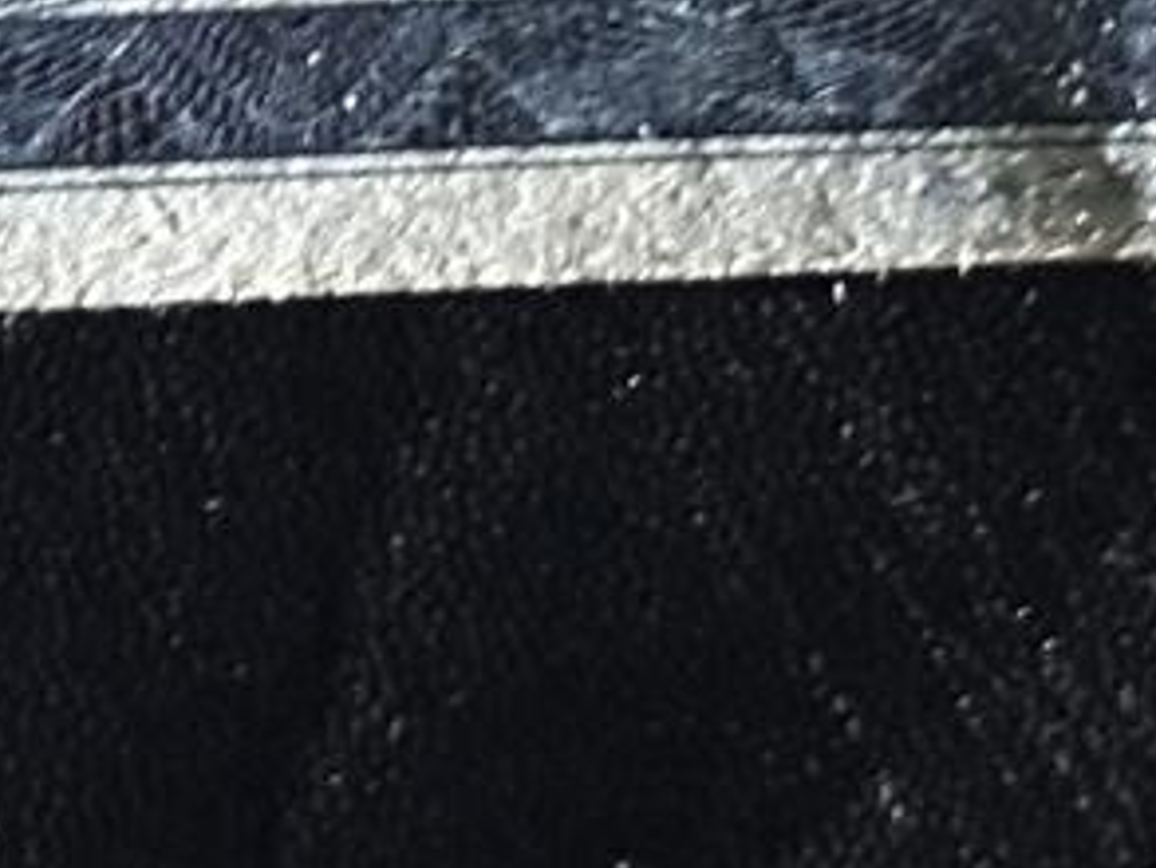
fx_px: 7651
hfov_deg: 8.6
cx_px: 1097
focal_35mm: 229
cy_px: -963
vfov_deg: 6.3
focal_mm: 6.86
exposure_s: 1/30
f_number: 1.78
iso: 500
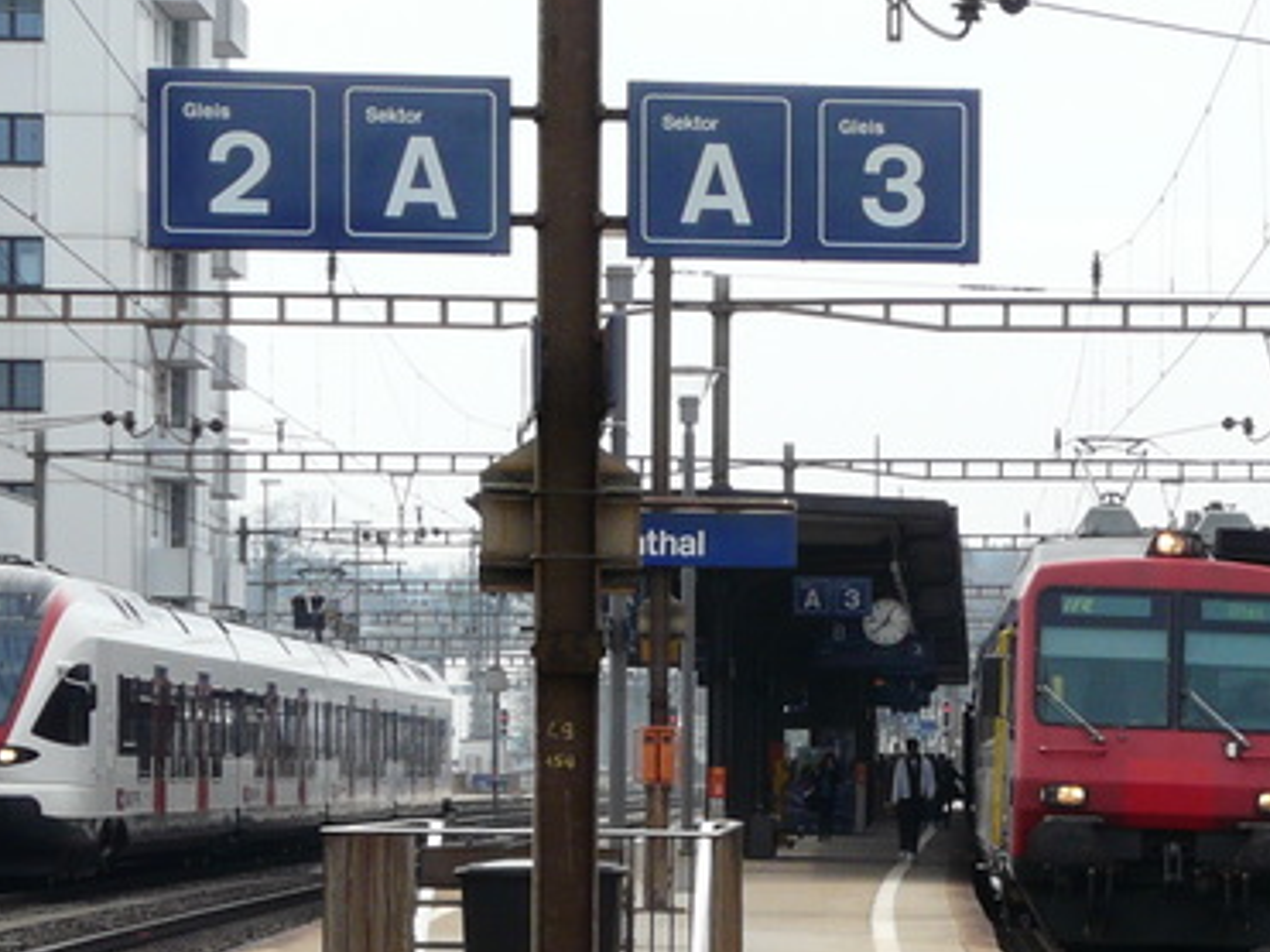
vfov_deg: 8.9
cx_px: 1424
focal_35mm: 167
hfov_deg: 11.6
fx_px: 6125
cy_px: 818
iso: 100
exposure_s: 1/250
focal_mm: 10.2
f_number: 5.6
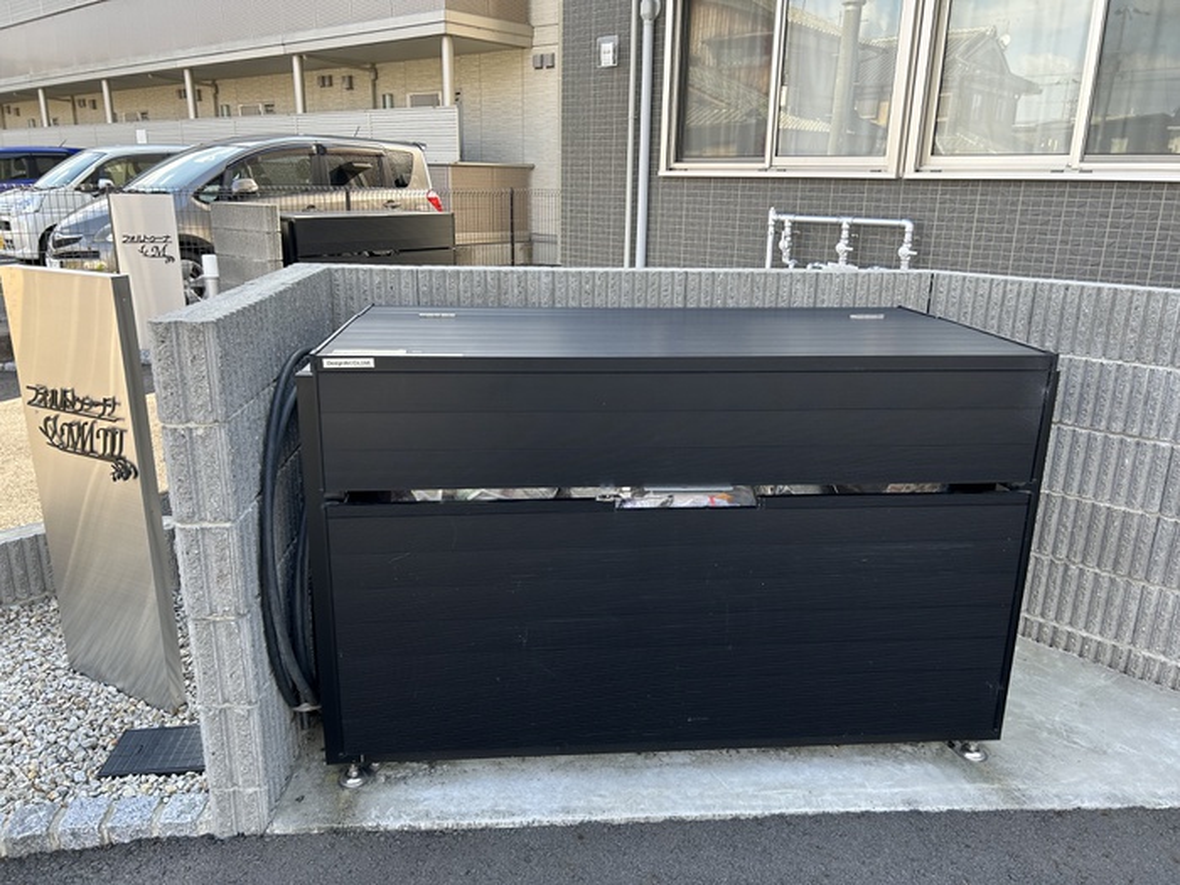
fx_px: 886
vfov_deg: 53.1
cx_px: 590
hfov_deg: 67.3
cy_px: 442
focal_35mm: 26
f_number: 1.5
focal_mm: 5.7
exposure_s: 1/395
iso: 50
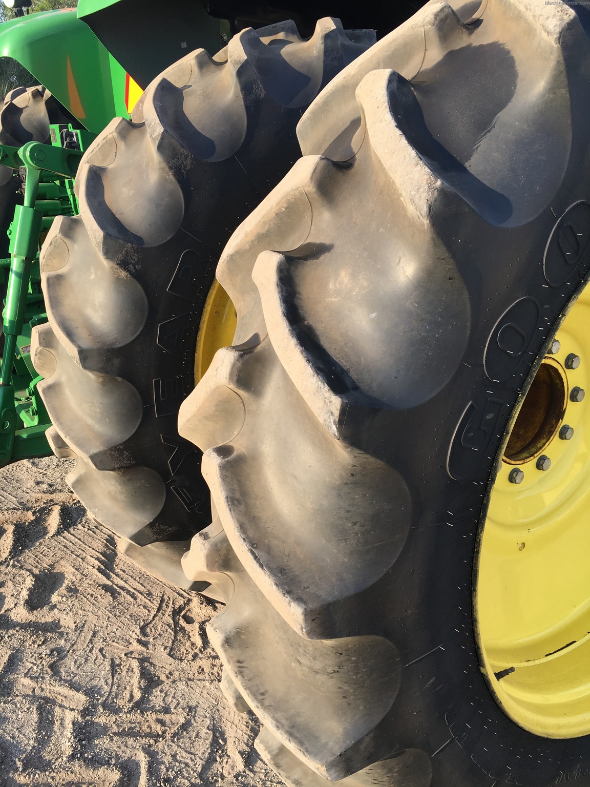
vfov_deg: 61.7
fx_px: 659
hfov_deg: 48.2
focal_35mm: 29
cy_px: 394
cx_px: 295
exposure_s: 1/342
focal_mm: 4.15
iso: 25
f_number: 2.2
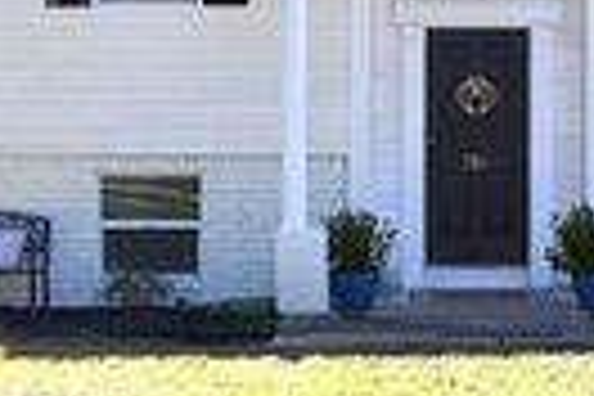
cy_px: 137
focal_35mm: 125
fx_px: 2062
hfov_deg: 16.2
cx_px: 540
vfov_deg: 11.0
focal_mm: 22
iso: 100
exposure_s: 1/160
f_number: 6.3
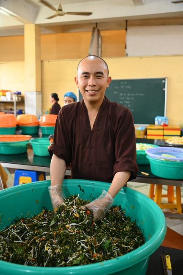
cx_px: 92
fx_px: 245
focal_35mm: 32
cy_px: 138
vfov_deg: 58.8
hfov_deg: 41.0
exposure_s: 1/160
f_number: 4
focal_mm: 32
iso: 5000
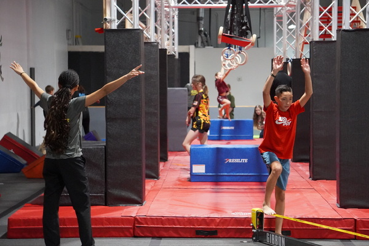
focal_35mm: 104
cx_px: 184
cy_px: 123
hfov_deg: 19.7
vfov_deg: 13.2
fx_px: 1061
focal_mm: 69
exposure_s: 1/160
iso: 6400
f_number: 5
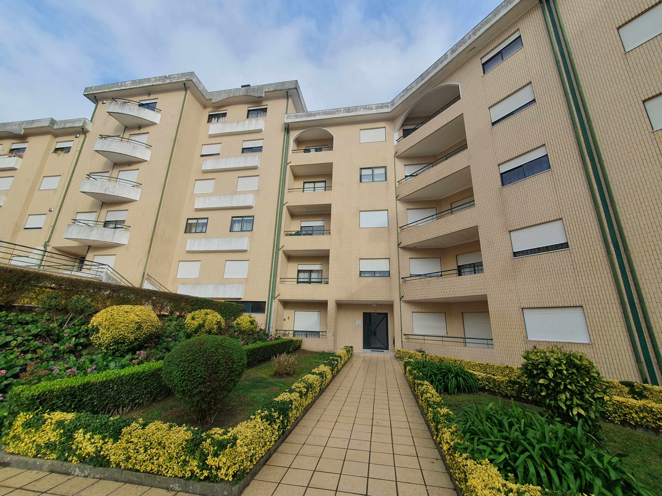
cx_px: 331
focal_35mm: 13
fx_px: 249
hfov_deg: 106.2
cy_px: 248
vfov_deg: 89.9
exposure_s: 1/658
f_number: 2.2
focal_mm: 1.8
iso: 50
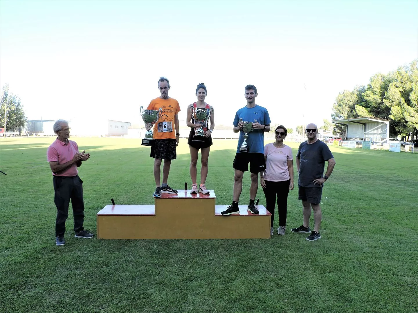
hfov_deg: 63.4
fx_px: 338
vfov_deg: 49.7
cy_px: 156
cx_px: 209
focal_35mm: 28
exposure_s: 1/250
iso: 100
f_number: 3.1
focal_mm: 5
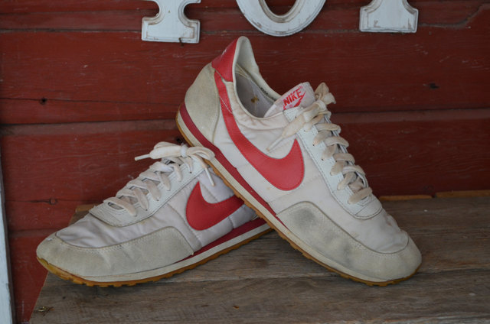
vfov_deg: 18.8
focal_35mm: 72
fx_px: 978
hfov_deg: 28.1
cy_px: 162
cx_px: 245
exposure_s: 1/125
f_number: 5.6
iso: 220
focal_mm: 48
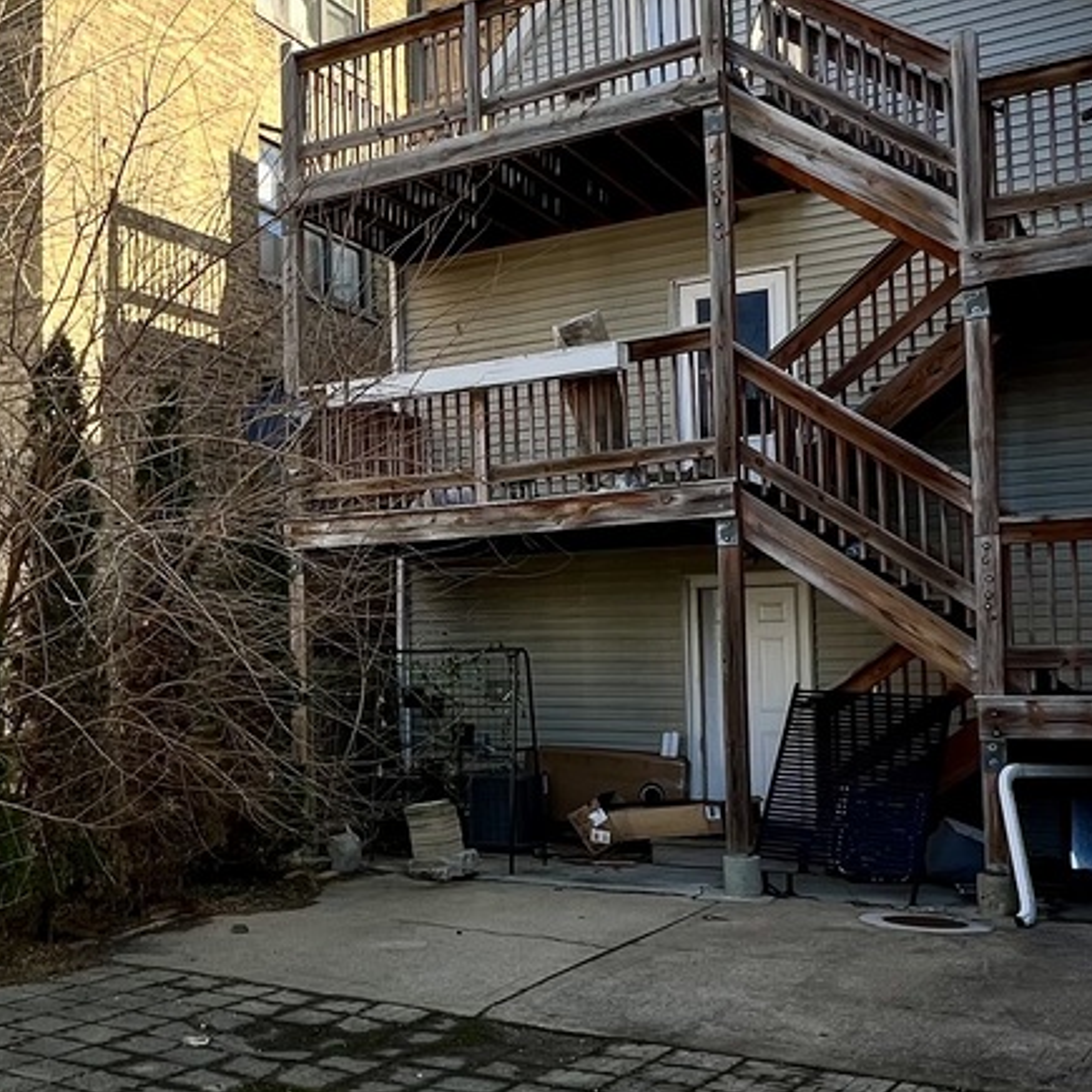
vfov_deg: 43.8
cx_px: 168
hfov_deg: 41.3
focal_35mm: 38
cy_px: 590
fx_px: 1356
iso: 32
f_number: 1.8
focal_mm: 1.57
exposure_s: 1/292
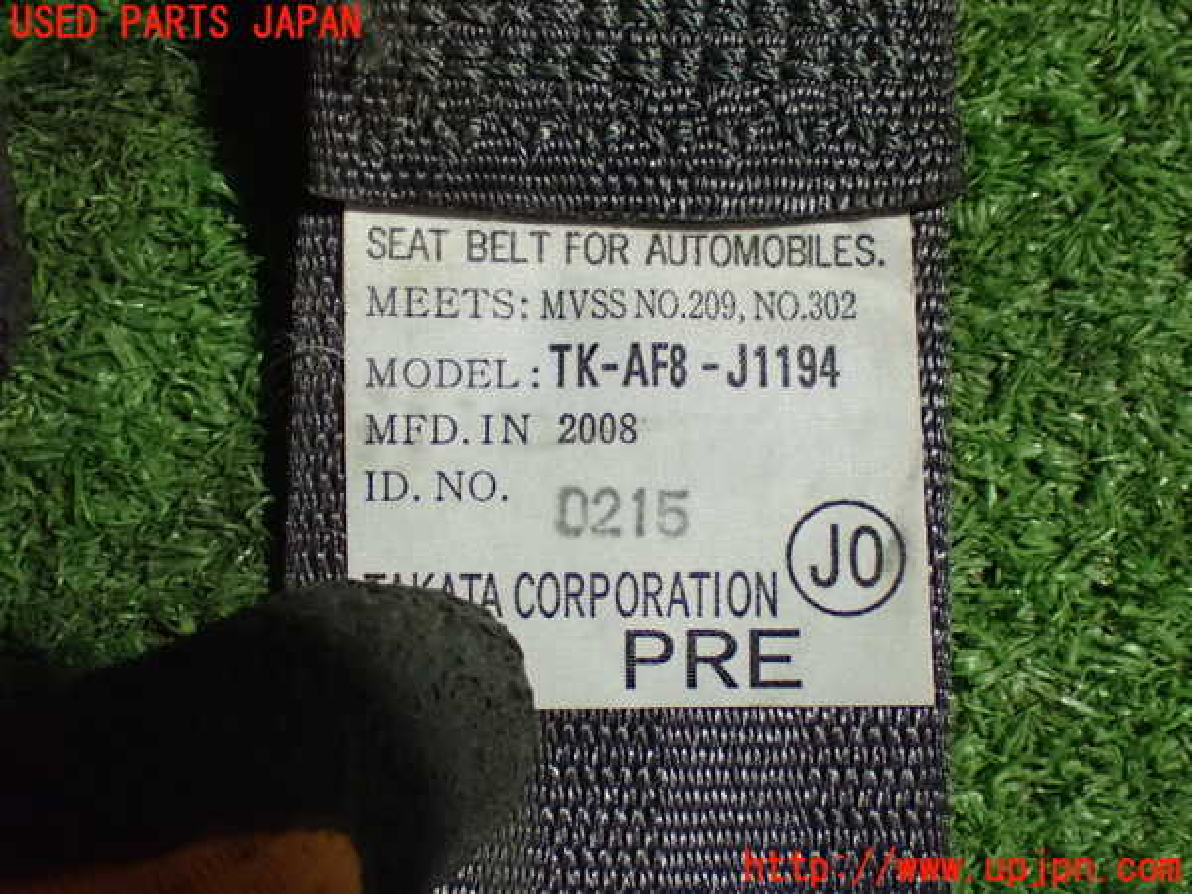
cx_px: 596
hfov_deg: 35.5
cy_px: 447
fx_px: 1859
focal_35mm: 54
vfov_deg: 27.0
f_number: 3.3
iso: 1600
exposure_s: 1/40
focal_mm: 9.65
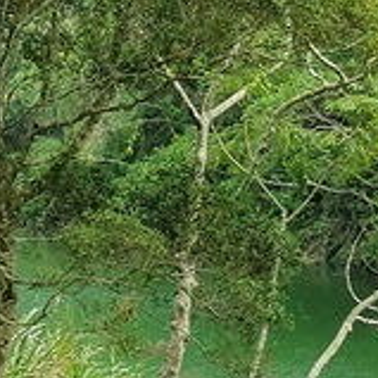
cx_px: 76
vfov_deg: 7.5
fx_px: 2891
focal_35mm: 234
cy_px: 78
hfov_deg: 7.5
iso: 50
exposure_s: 1/294
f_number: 2.2
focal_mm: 3.81
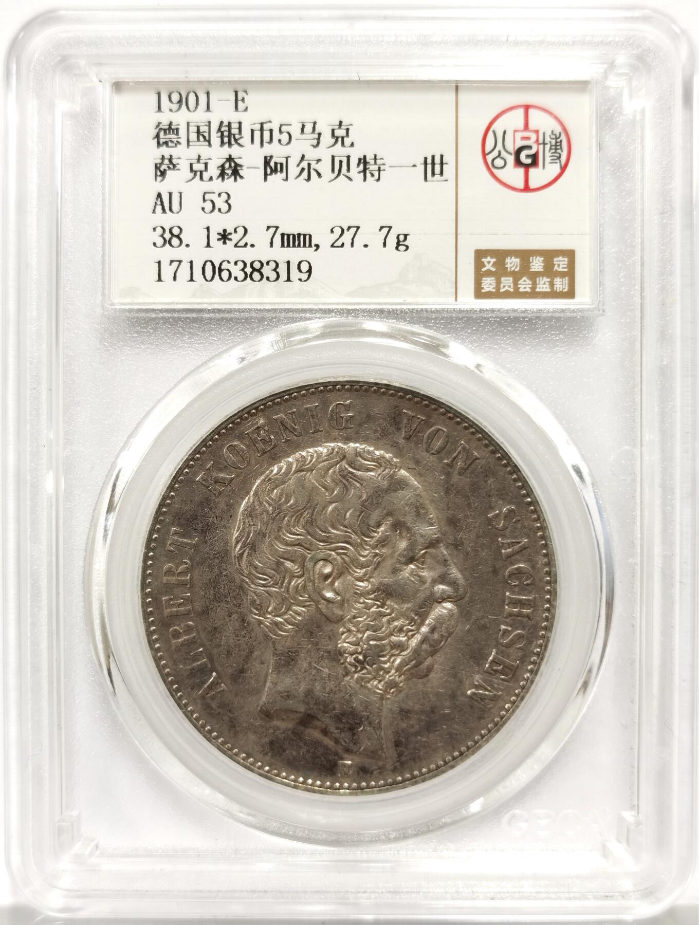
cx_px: 350
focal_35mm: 54
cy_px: 462
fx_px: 1447
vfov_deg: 35.5
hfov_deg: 27.2
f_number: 16
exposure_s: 1/100
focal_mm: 5.56
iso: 160
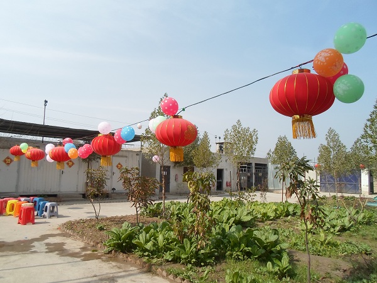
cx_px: 188
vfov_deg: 54.9
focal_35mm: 25
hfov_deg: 69.4
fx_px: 272
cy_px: 142
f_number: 2.5
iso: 80
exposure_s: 1/1500
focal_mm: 4.5
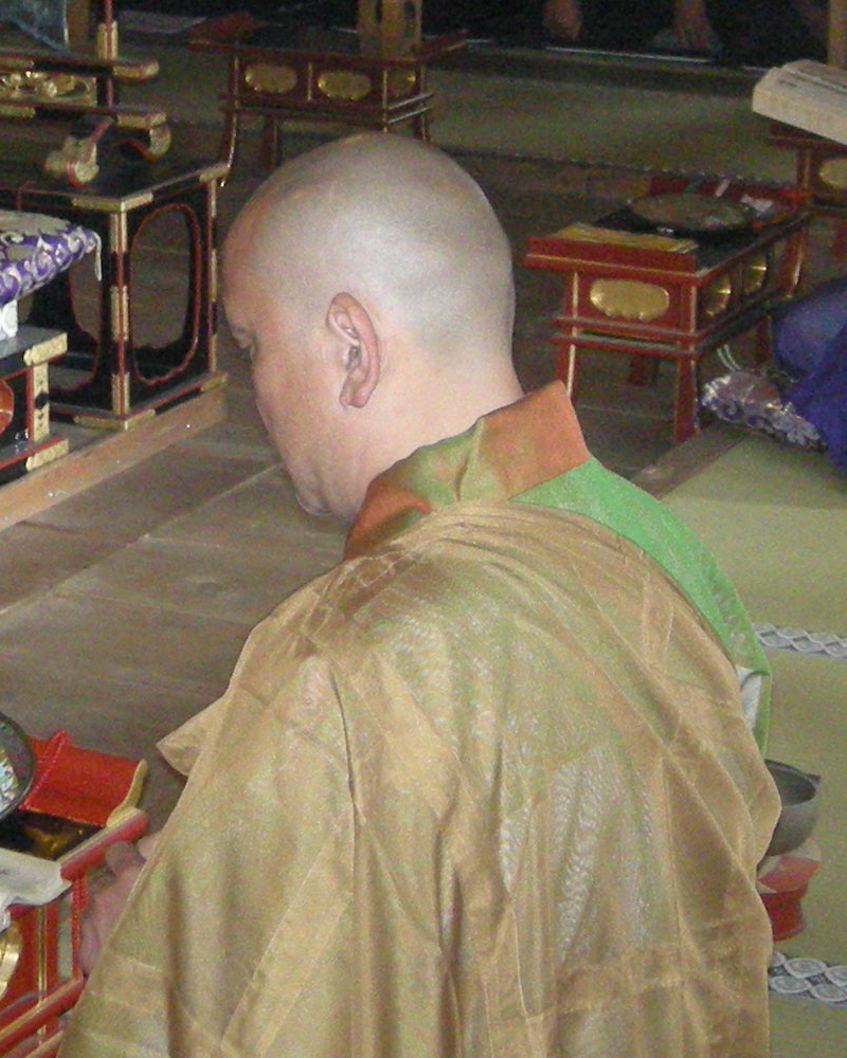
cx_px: 219
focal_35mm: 105
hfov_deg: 14.6
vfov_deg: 17.9
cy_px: 34
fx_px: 3290
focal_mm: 5.7
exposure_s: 1/30
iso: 340
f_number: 2.8
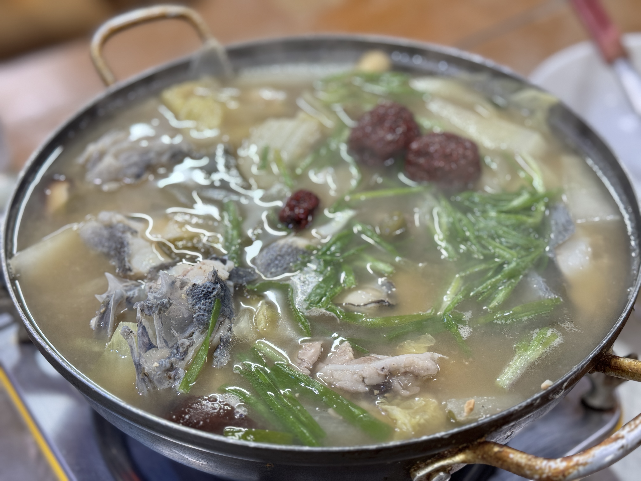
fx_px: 889
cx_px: 320
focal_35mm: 48
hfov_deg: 39.7
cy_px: 240
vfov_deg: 30.3
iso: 100
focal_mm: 6.76
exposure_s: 1/60
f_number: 1.78
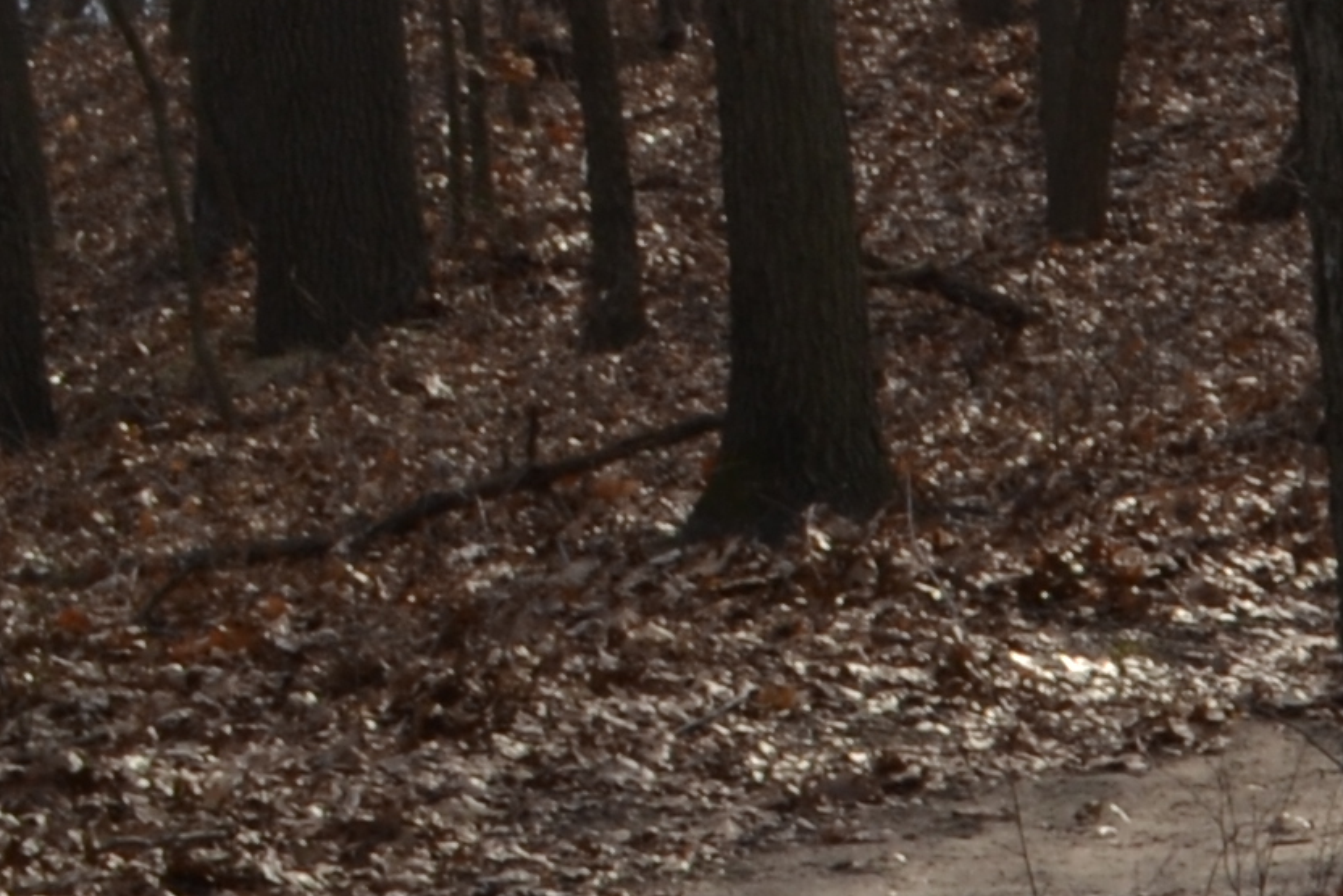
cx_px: 3561
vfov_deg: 6.4
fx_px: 8059
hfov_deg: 8.5
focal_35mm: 216
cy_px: 286
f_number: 16
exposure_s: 1/40
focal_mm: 26
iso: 100
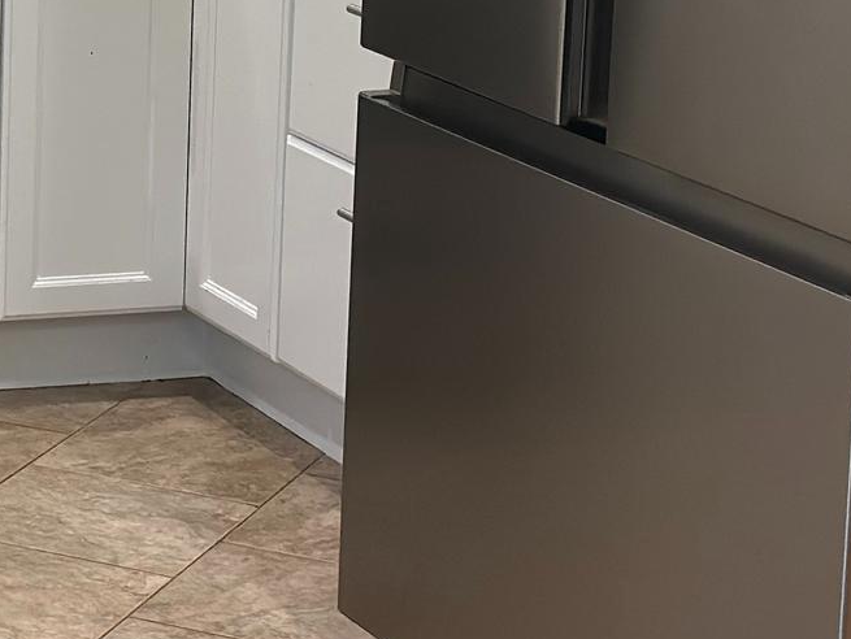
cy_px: -236
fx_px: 3690
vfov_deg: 9.7
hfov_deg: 12.5
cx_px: -400
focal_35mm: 150
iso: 125
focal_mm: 6.86
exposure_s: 1/120
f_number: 1.78
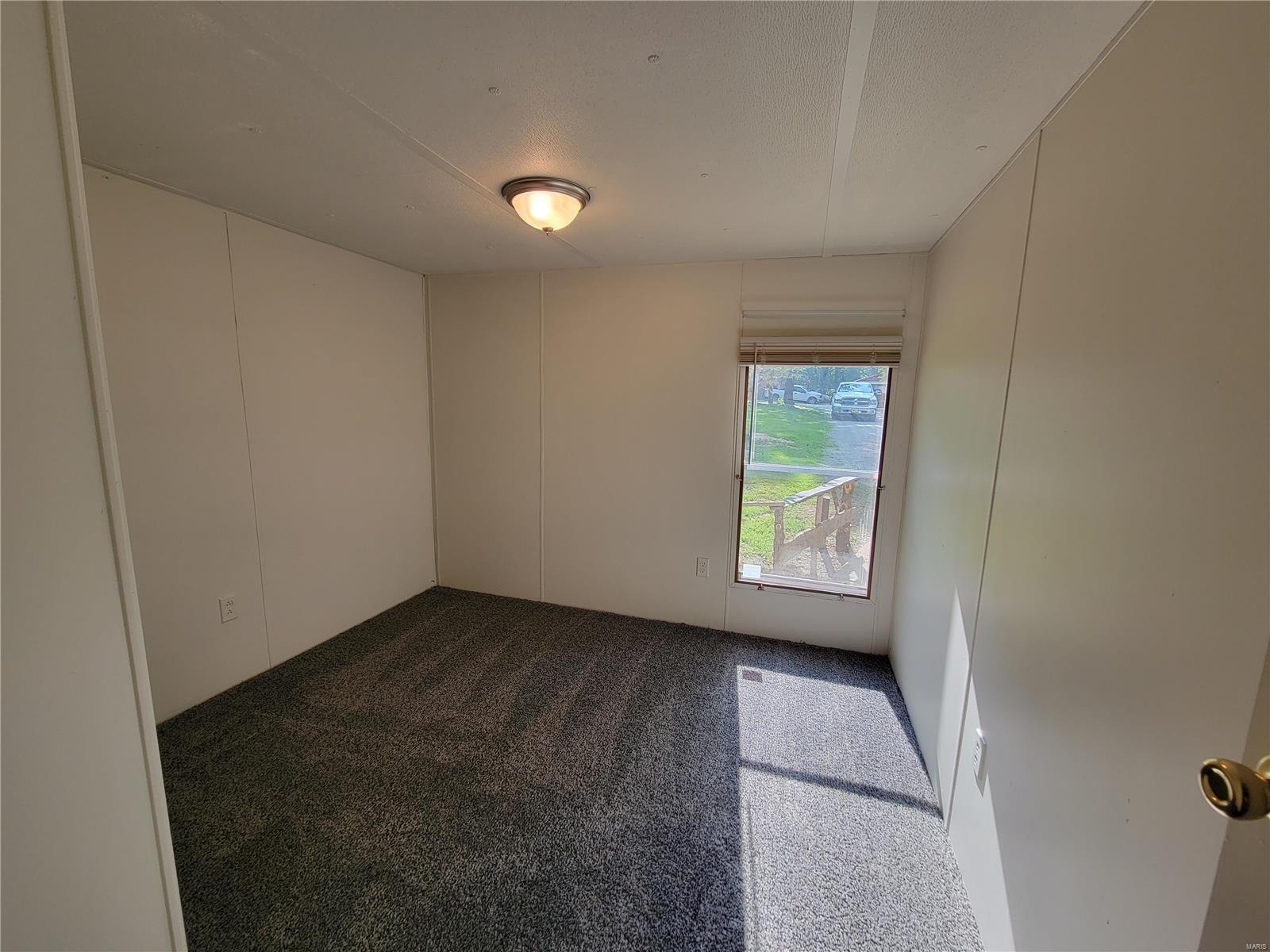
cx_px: 635
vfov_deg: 89.9
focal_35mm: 13
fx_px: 477
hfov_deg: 106.2
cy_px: 476
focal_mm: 2.2
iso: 64
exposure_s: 1/120
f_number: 2.2
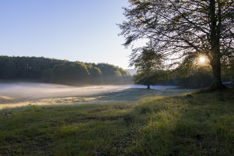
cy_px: 78
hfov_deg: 67.4
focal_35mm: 27
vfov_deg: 47.9
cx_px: 117
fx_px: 175
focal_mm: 18
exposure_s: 1/100
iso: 100
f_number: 6.3
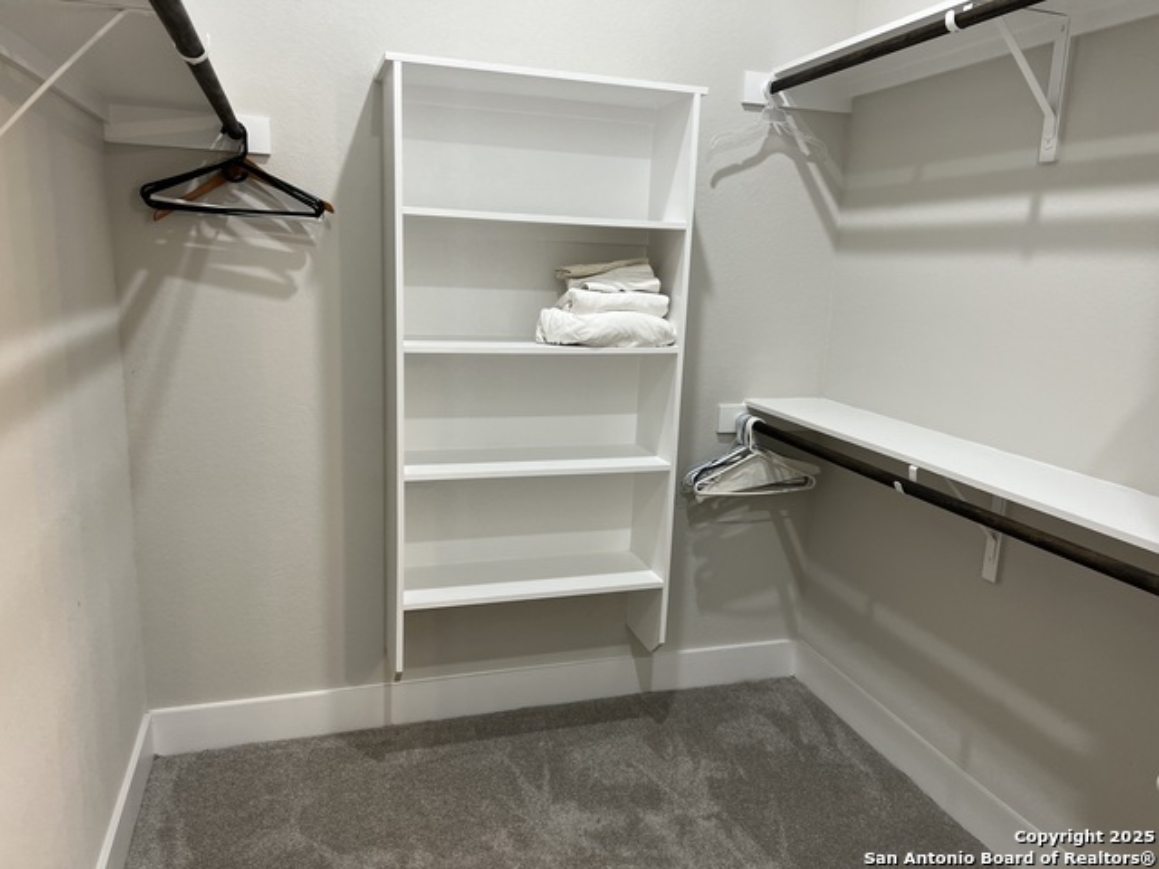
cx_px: 580
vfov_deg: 53.1
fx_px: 871
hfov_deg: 67.3
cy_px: 434
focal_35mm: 26
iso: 80
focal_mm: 5.7
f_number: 1.5
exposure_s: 1/60
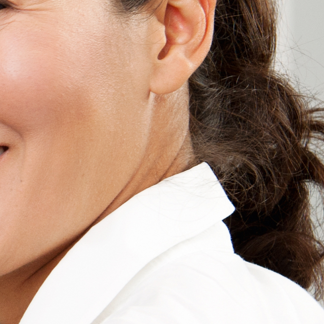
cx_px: -488
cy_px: 324
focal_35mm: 273
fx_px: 2891
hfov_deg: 6.1
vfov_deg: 6.4
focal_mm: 50
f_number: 5
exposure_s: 1/160
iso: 500
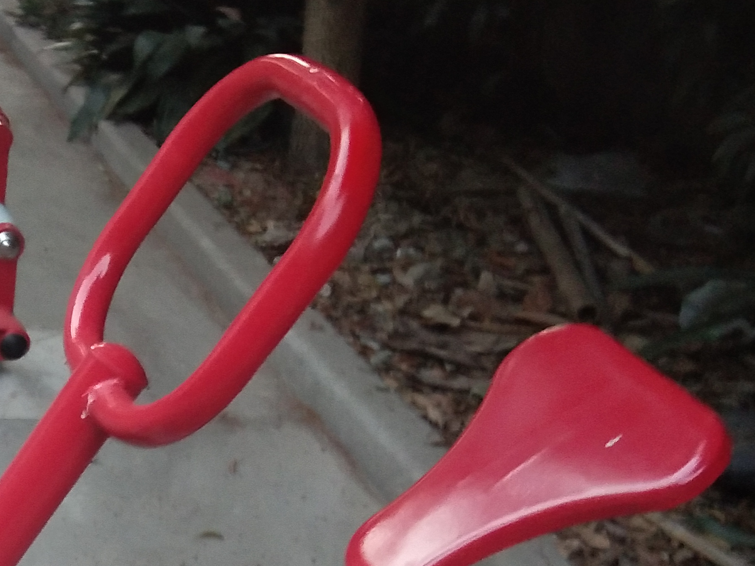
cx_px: -53
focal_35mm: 72
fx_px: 1570
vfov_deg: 19.8
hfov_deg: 25.3
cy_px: 581
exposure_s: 1/33.3
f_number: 2.2
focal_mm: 3.69
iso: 400
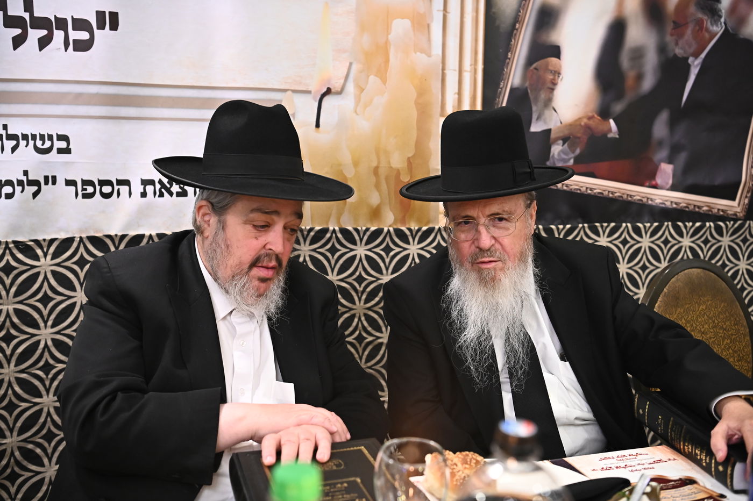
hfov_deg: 48.5
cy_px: 250
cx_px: 376
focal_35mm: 40
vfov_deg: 33.4
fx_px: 836
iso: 3200
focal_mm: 40
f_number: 3.5
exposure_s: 1/125
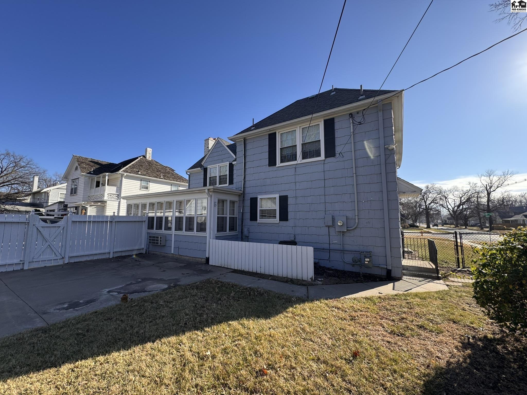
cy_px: 198
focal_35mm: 14
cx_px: 264
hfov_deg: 102.1
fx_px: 213
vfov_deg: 85.7
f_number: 2.2
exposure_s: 1/605
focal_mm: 2.22
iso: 40
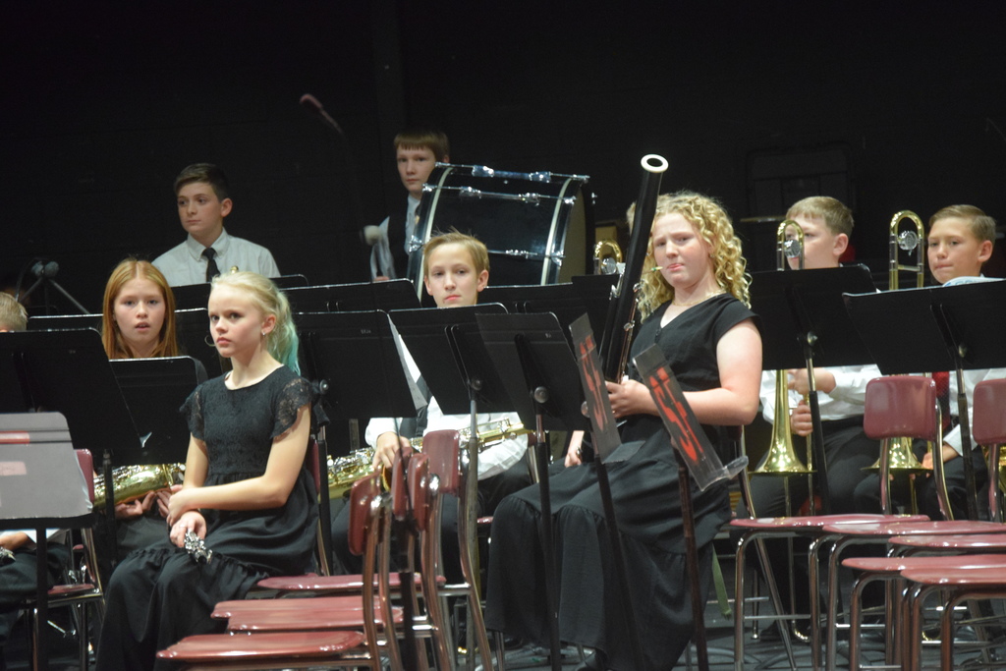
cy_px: 336
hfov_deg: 8.9
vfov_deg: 5.9
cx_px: 503
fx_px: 6498
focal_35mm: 232
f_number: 5.3
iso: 3200
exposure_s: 1/50
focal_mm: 155
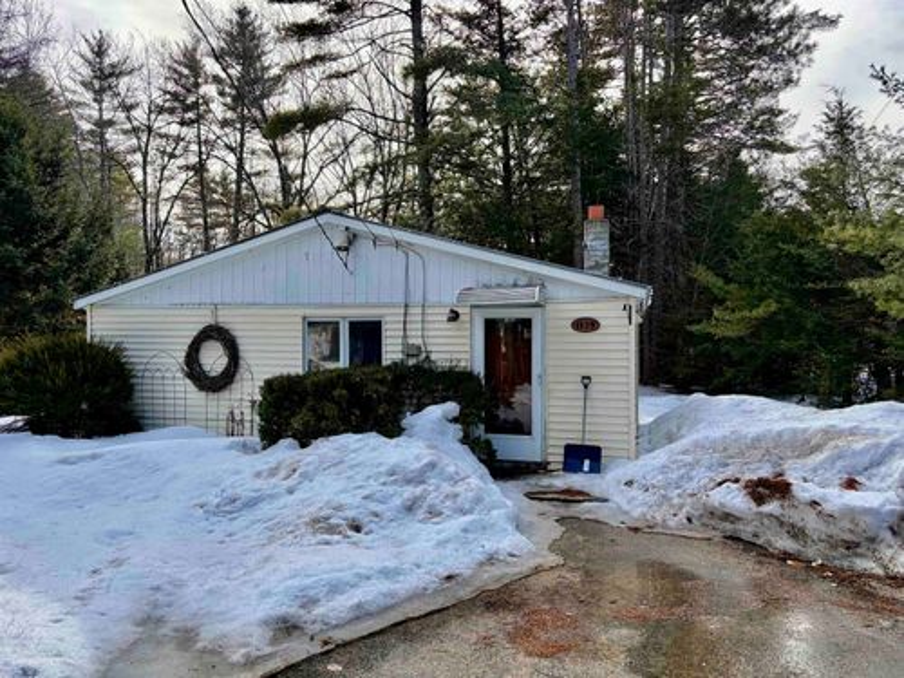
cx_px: 452
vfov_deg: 53.1
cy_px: 339
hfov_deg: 67.3
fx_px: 679
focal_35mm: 26
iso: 64
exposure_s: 1/2012
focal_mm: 5.96
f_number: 1.6
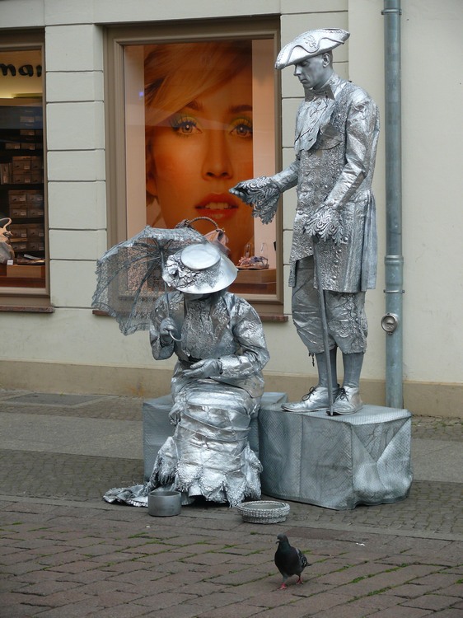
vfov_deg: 17.6
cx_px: 232
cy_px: 309
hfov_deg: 13.2
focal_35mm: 112
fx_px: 1999
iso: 100
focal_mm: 23.7
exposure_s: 1/100
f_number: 3.6
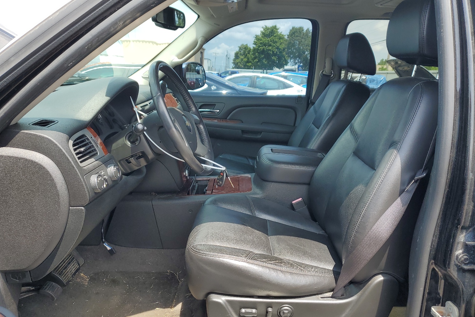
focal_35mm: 28
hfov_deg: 65.5
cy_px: 163
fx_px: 369
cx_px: 238
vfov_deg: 46.4
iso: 50
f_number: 1.5
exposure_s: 1/714
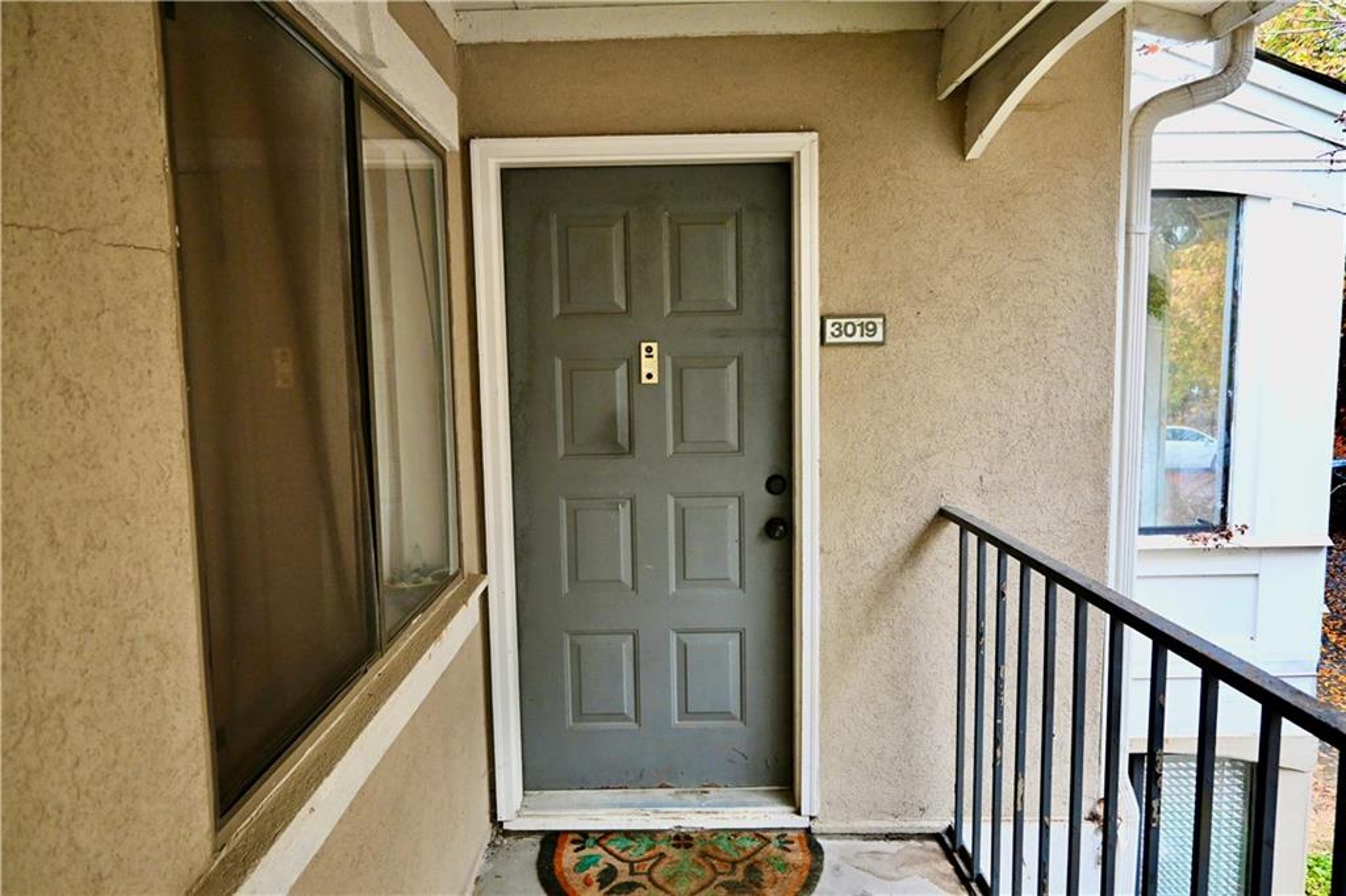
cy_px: 448
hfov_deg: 73.8
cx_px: 673
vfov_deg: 53.1
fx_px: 897
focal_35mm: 24
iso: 1800
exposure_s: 1/125
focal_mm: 16
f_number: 3.5
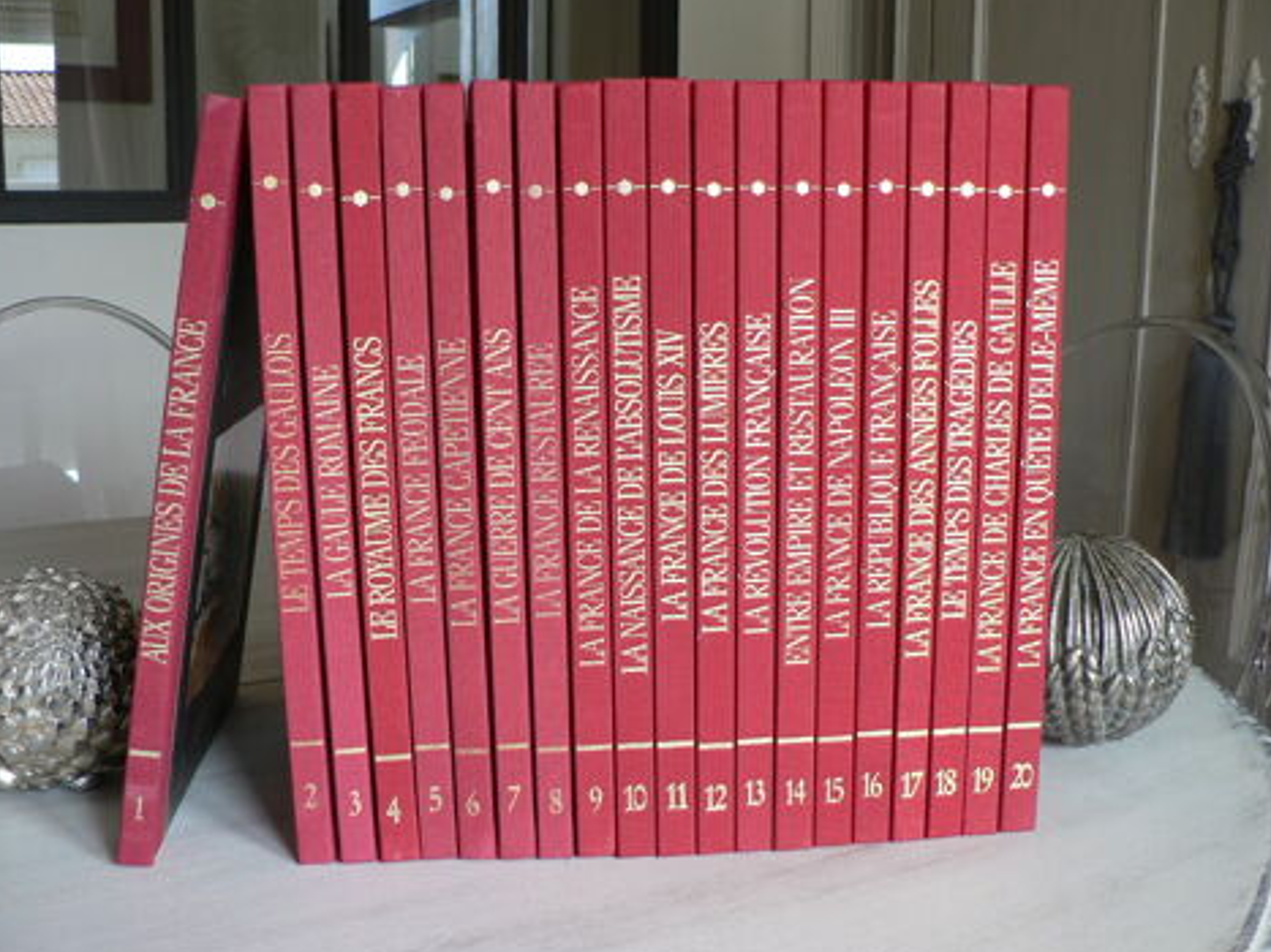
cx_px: 626
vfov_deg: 38.6
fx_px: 1358
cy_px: 479
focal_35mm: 37
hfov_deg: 50.1
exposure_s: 1/50
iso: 80
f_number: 2.8
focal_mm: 6
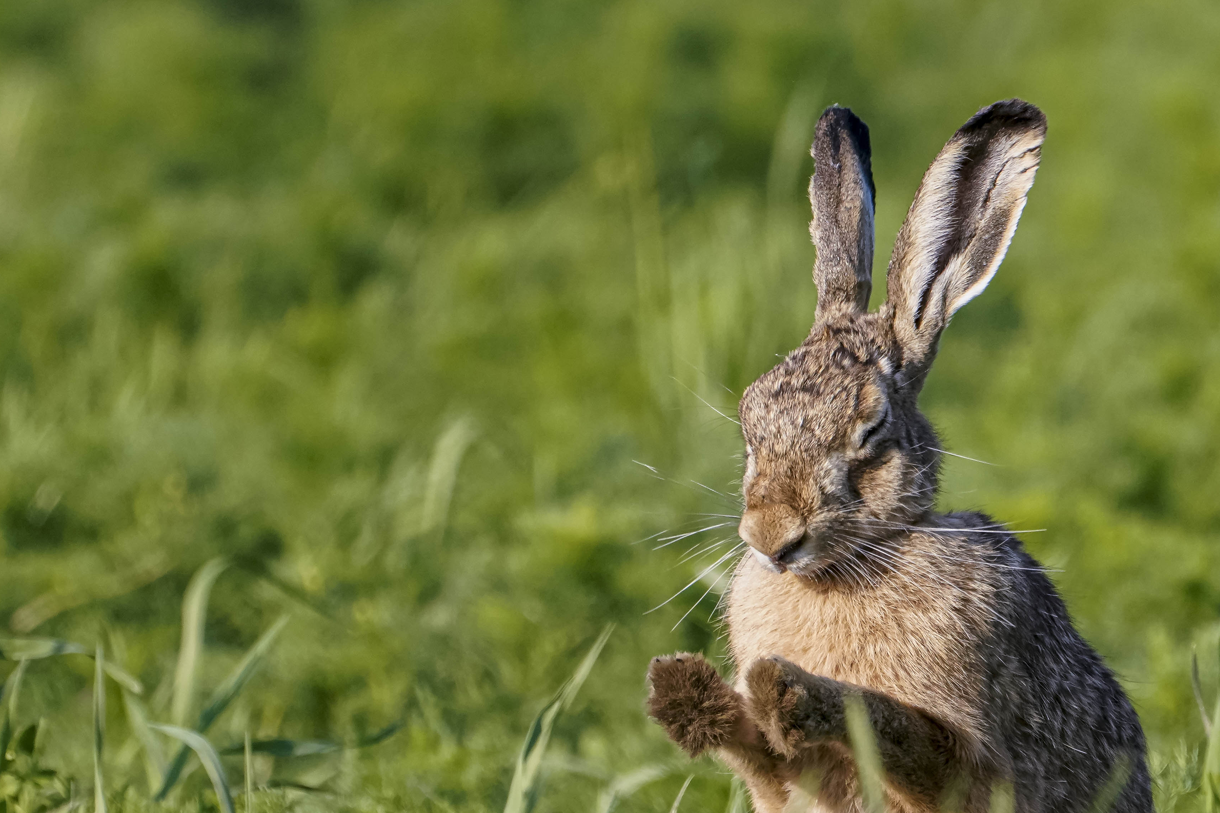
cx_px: 1016
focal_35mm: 1332
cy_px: 534
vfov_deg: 1.0
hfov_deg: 1.5
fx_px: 45136
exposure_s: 1/1250
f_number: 11
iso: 2000
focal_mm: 758
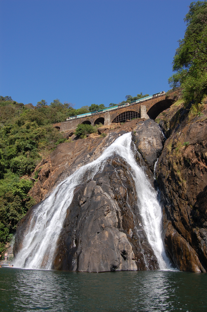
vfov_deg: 62.0
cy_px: 156
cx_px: 104
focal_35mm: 30
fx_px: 259
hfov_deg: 43.5
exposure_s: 1/250
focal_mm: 20
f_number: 10
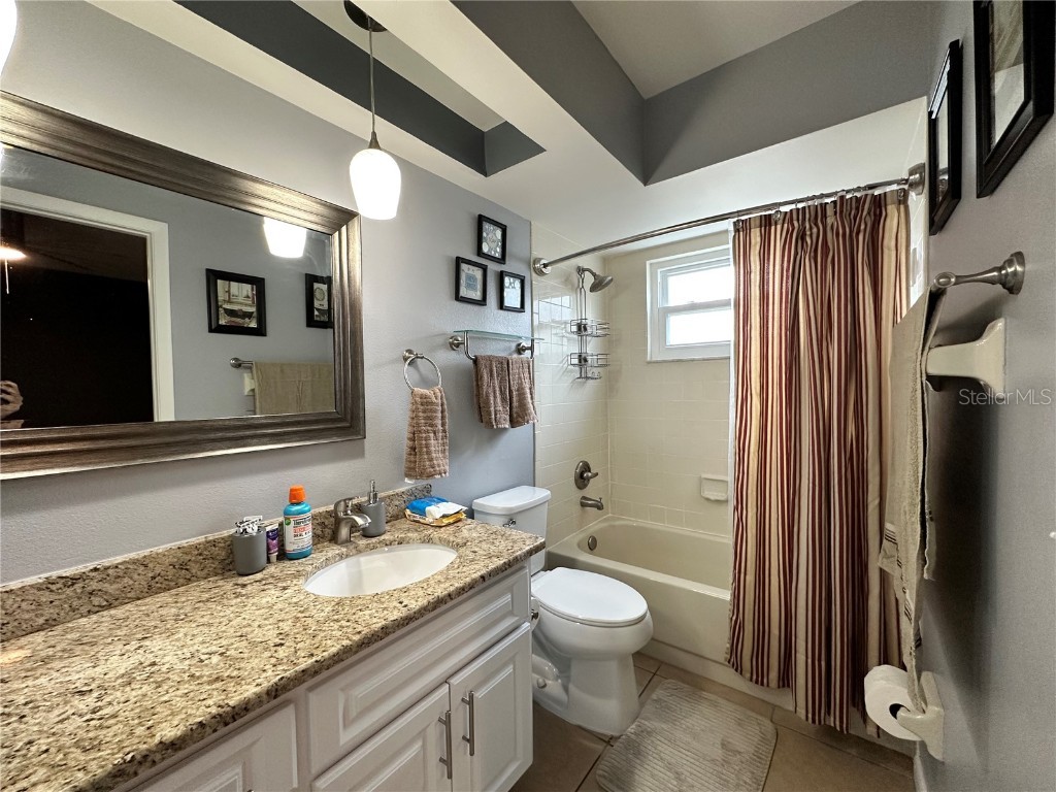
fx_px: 427
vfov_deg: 85.7
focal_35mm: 14
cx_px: 528
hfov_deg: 102.1
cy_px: 396
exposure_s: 1/120
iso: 250
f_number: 2.2
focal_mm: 2.22
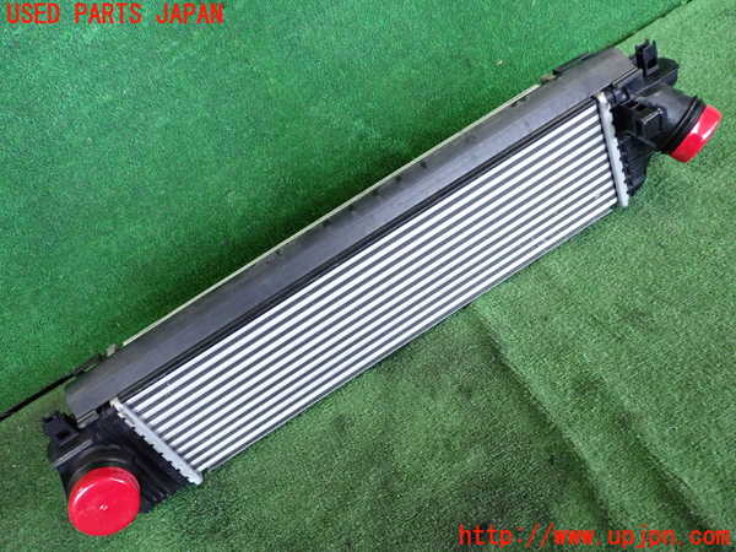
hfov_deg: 60.0
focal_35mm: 30
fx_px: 638
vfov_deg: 46.8
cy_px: 276
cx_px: 368
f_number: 2.3
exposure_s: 1/125
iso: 800
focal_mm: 5.4
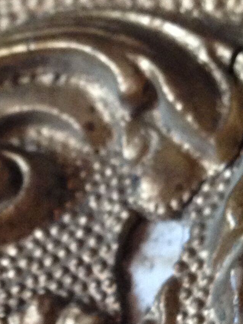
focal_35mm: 127
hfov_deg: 11.6
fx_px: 1189
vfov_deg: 15.1
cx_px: 189
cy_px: 369
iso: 250
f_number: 2.4
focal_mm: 4.12
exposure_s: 1/20
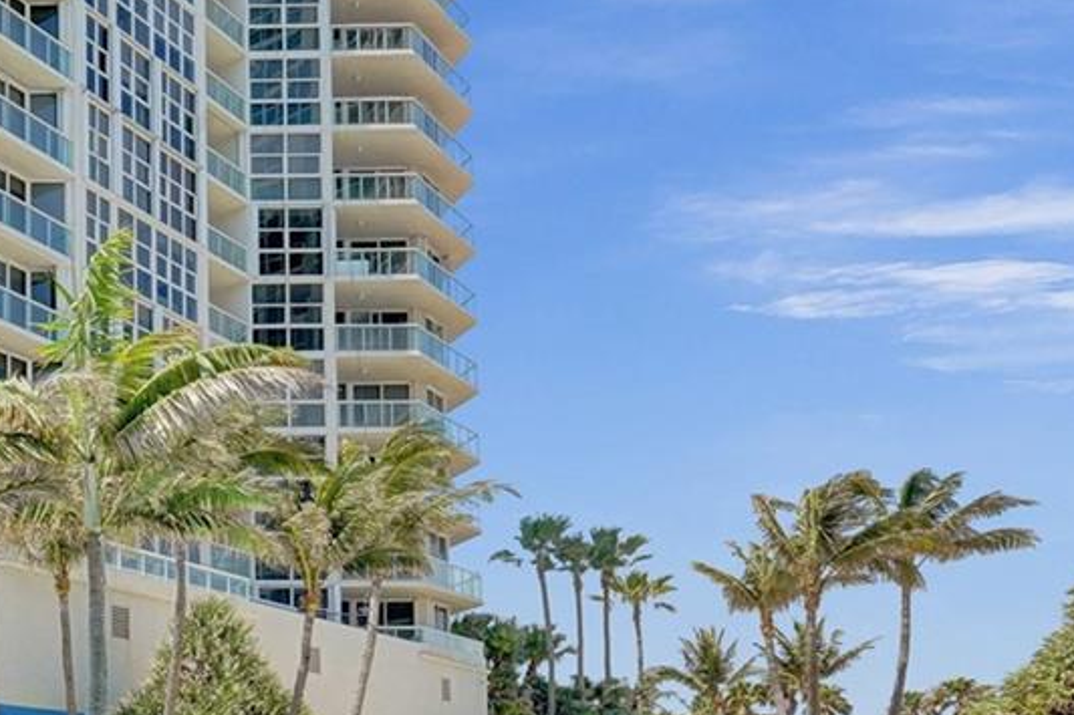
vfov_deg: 29.2
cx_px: -222
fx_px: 1253
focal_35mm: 42
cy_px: 763
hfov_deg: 35.9
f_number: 18
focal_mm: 14
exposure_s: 1/500
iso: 1250
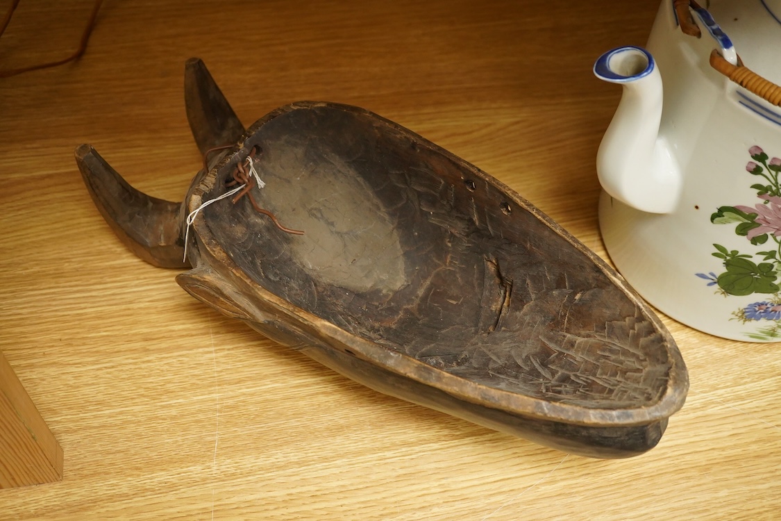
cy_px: 260
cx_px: 390
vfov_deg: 29.9
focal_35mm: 45
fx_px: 976
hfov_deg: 43.6
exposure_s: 1/125
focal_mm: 30
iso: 2000
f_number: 6.3
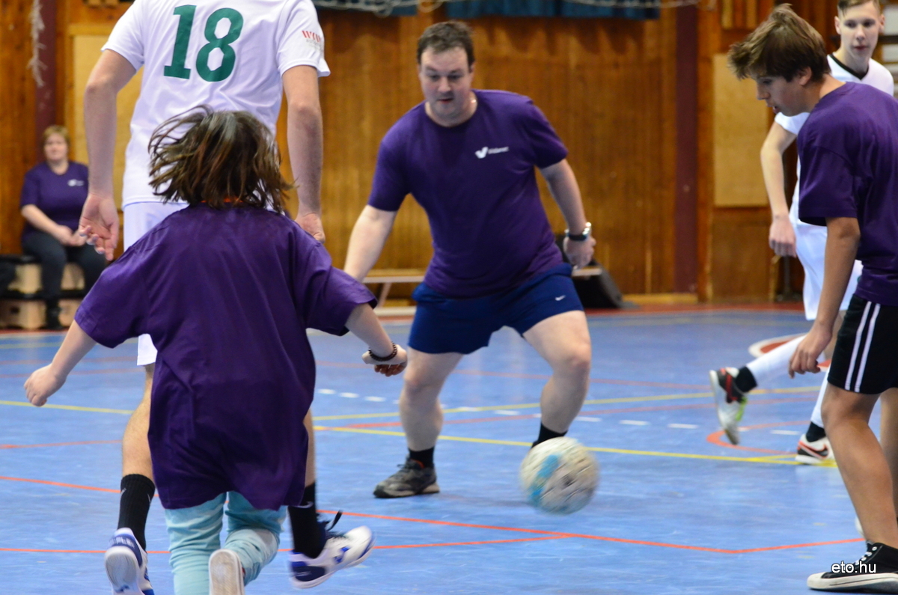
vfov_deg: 9.1
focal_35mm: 150
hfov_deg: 13.7
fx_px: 3734
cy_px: 298
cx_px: 449
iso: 3200
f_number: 4.5
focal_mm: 100
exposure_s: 1/200
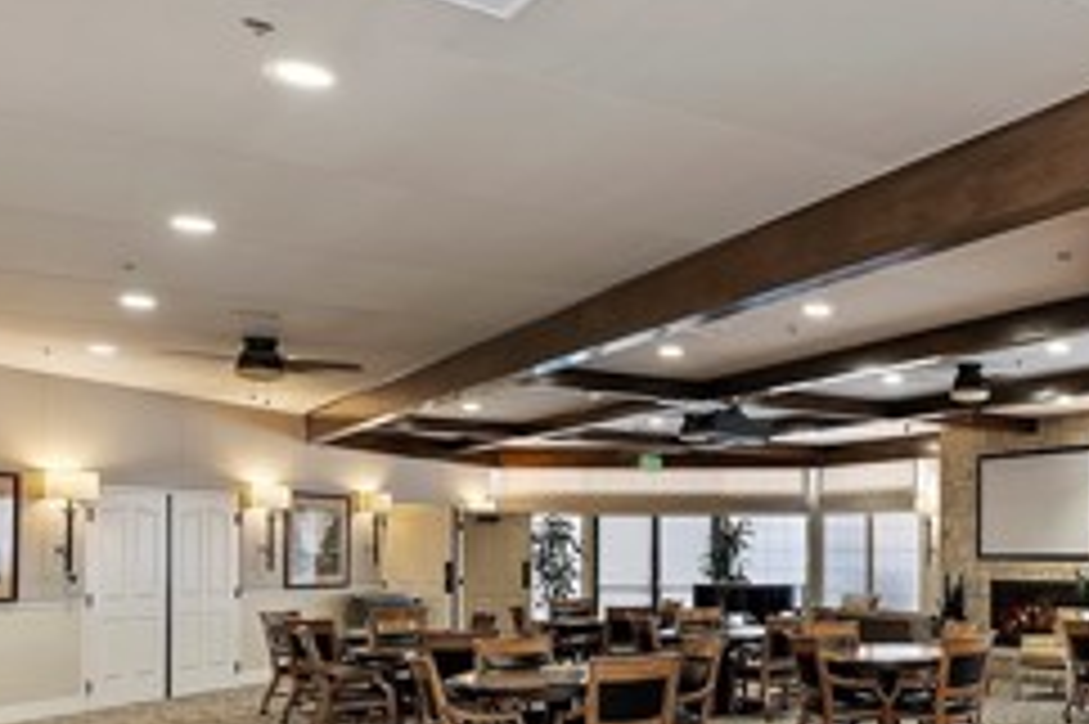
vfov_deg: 35.1
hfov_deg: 44.5
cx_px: 1080
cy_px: 549
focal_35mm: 37
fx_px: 1118
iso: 800
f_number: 4.5
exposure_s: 1/25
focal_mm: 14
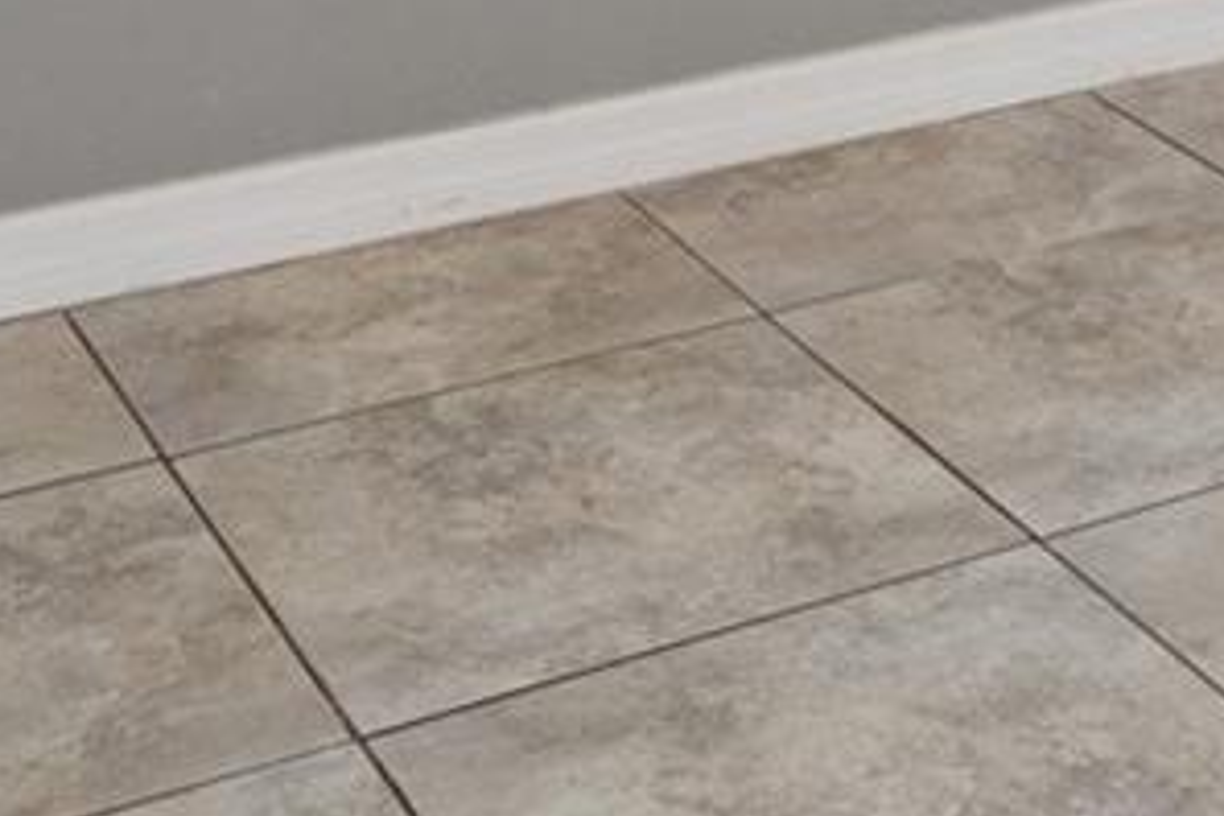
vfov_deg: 11.8
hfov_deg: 19.9
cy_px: -1072
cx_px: 1405
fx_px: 3298
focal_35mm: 97
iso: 320
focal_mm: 18
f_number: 8
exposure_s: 2.5
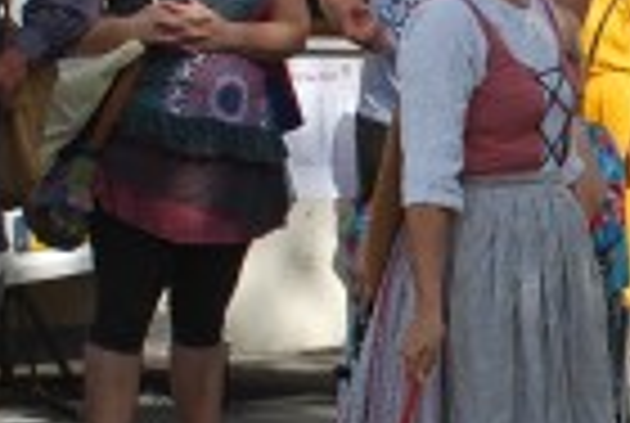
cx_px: 824
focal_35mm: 205
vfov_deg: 6.7
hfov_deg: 9.8
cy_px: 92
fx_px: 3595
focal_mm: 24
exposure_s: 1/200
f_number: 7.1
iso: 100
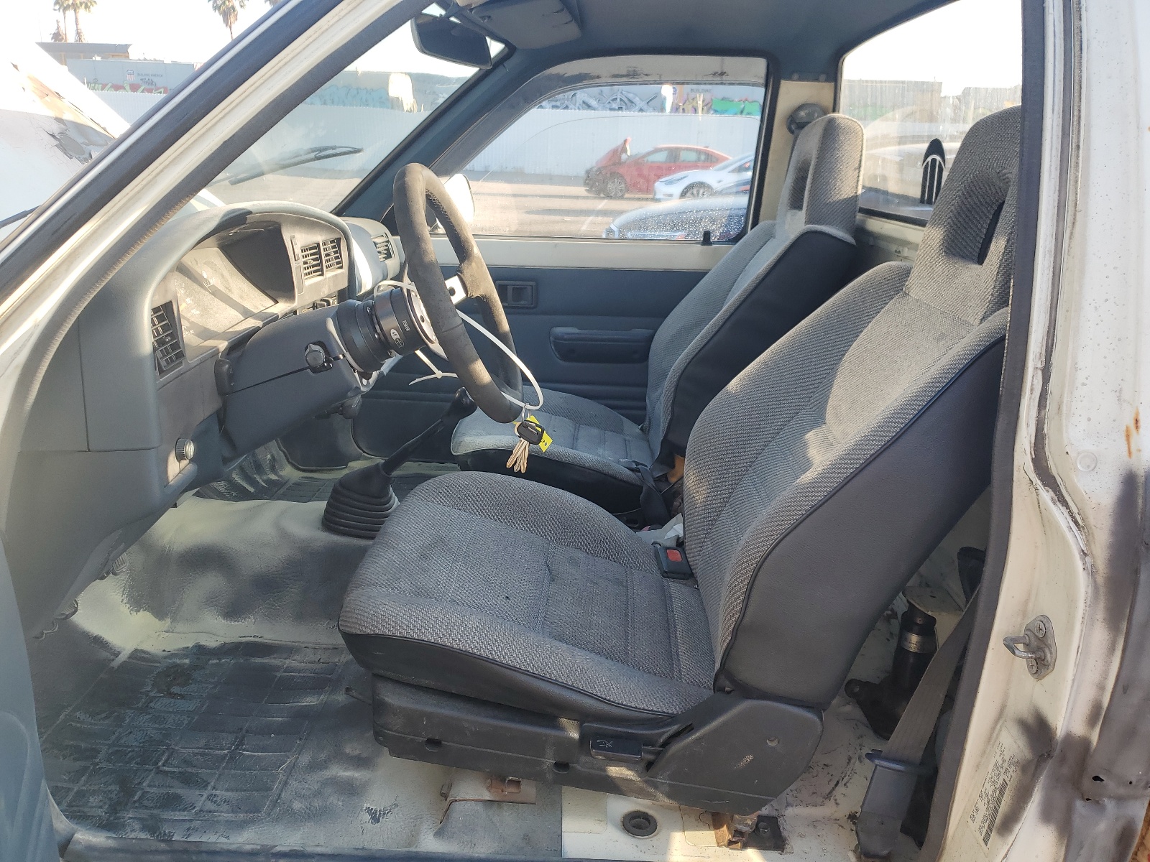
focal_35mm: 26
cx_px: 575
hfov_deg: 67.3
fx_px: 864
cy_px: 431
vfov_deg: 53.1
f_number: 1.5
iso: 50
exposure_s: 1/400
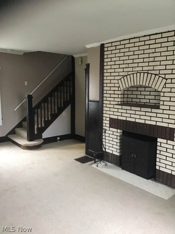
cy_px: 117
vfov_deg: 58.4
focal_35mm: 31
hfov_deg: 45.4
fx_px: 209
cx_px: 88
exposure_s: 1/15
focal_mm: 3.3
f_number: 2.4
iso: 250
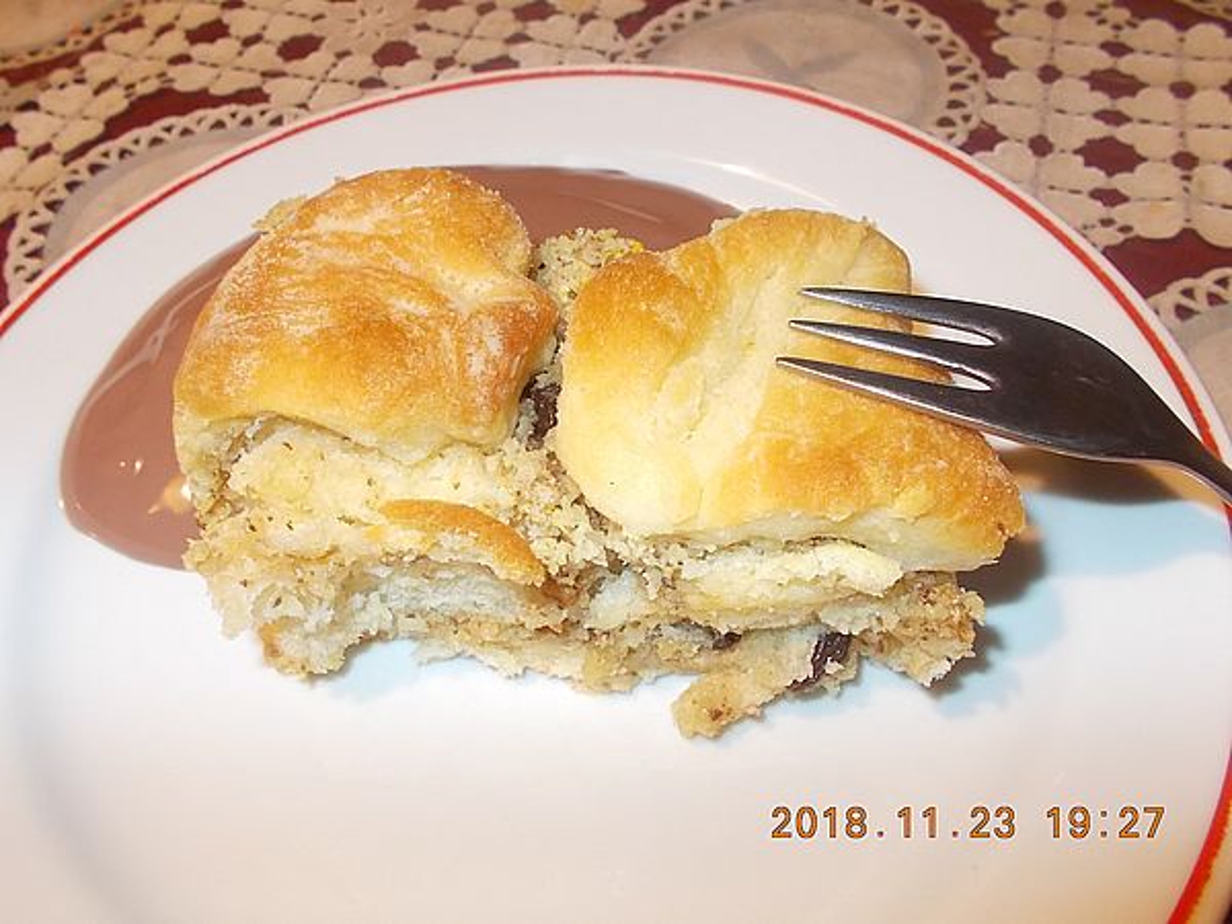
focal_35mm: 26
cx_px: 616
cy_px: 462
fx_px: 925
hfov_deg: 67.3
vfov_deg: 53.1
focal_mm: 4.6
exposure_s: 1/25
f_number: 3.2
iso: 200
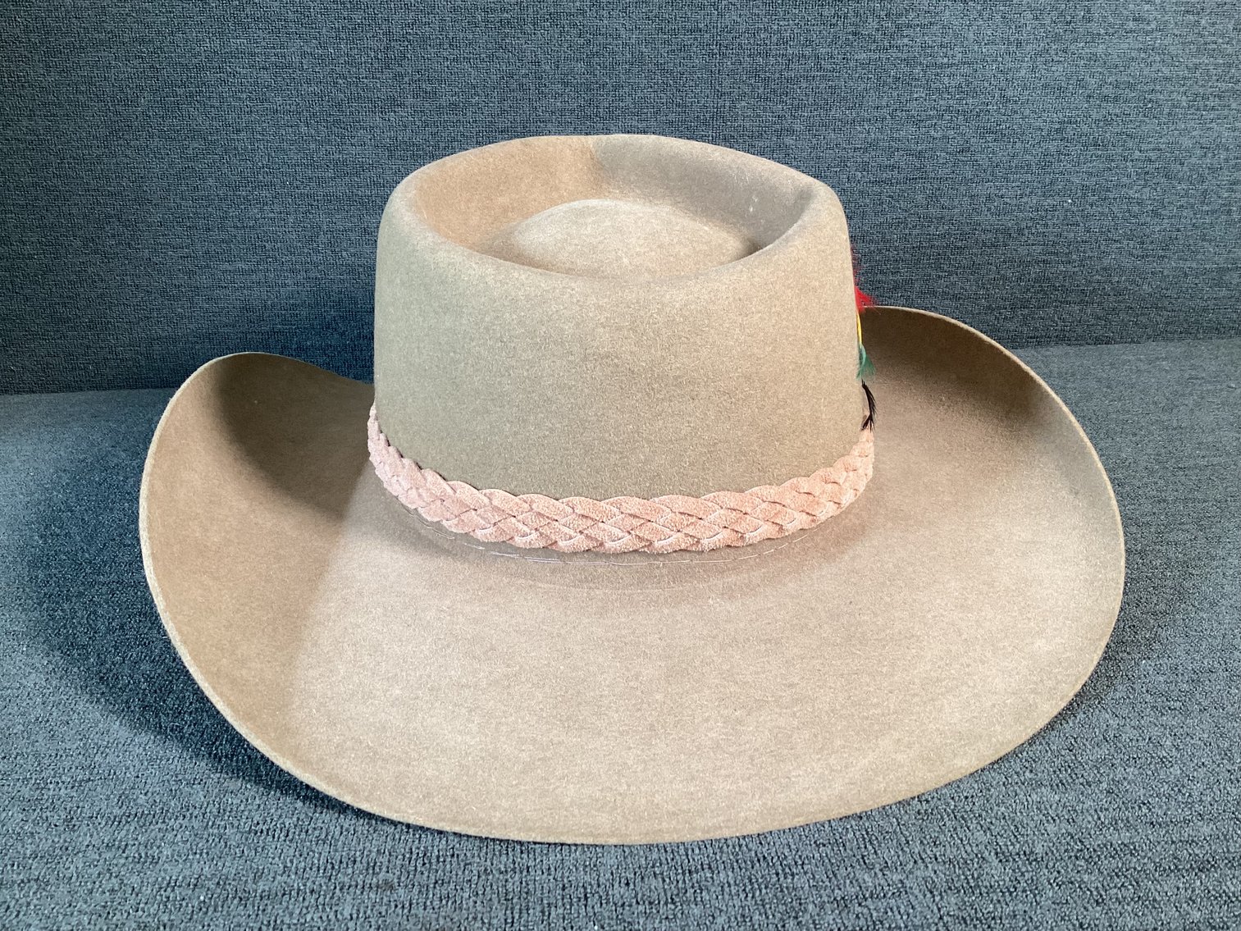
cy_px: 466
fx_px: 1111
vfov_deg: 45.4
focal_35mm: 31
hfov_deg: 58.3
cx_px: 620
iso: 100
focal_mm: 3.3
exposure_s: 1/50
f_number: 2.4
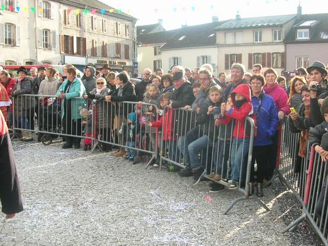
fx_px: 417
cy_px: 139
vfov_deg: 32.9
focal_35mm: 44
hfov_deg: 42.8
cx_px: 192
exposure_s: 1/146
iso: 50
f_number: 2.9
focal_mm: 6.2
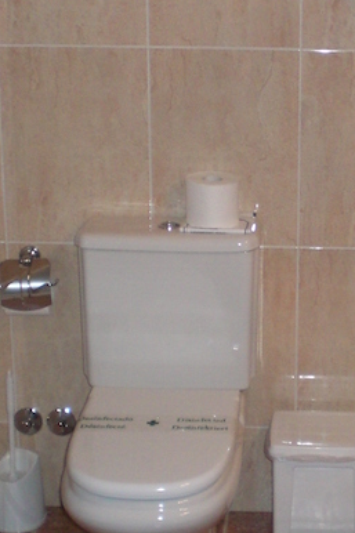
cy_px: 244
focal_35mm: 82
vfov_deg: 24.8
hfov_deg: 16.3
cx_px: 359
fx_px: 1214
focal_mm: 6.3
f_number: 3.1
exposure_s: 1/60
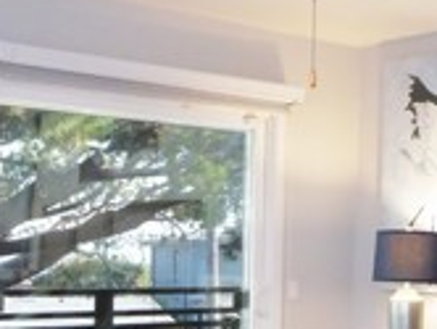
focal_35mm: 77
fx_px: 973
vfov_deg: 19.0
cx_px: 453
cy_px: 261
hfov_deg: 24.0
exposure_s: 1/50
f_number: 5.6
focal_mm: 10
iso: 2500
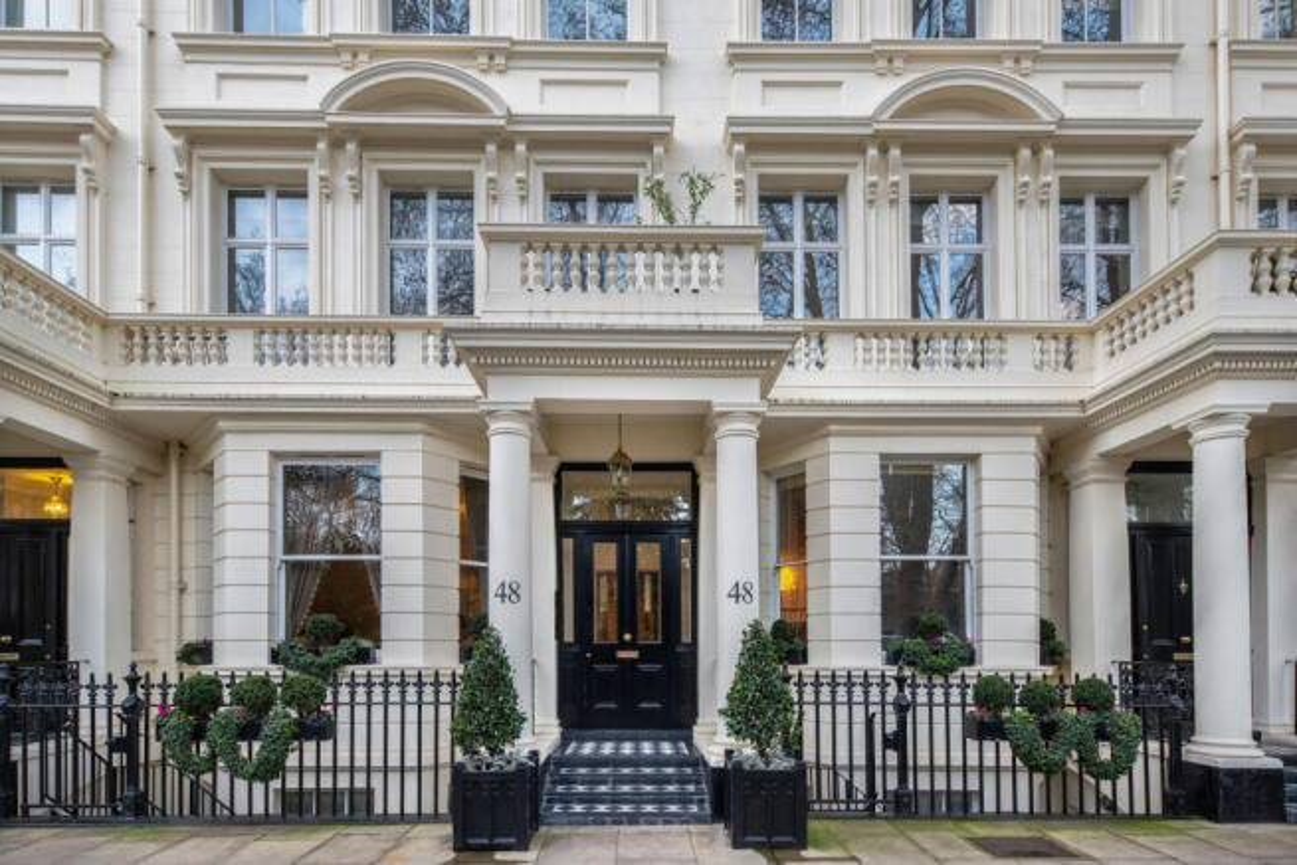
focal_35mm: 16
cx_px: 648
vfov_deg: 73.8
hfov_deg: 96.7
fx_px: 577
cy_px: 432
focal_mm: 16
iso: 400
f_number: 5.6
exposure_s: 1/60
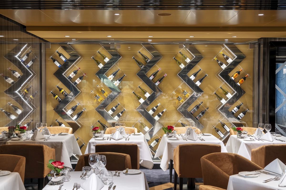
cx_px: 143
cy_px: 95
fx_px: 397
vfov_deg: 27.0
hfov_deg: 39.6
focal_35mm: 50
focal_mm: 50
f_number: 11
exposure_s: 1/3
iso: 200
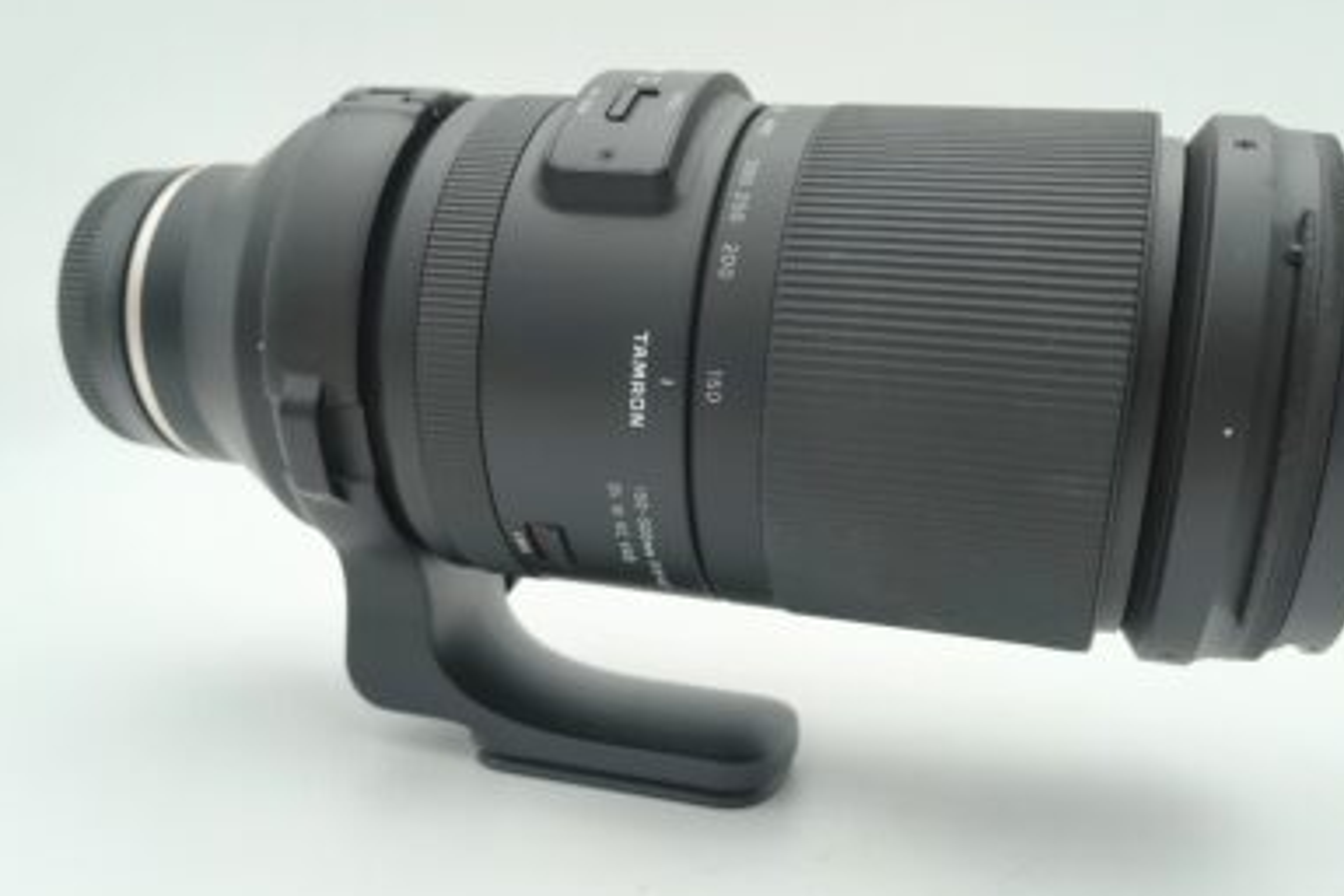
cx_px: 690
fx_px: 971
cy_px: 458
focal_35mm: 26
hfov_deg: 69.4
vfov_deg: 49.5
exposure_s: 1/354
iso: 100
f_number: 1.8
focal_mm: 5.56
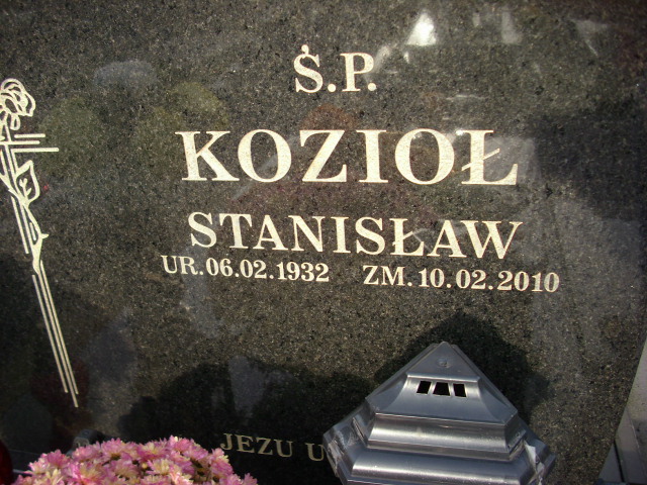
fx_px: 692
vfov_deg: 38.7
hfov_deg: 50.1
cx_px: 324
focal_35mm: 37
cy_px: 242
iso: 50
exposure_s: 1/309
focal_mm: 6.2
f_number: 2.8
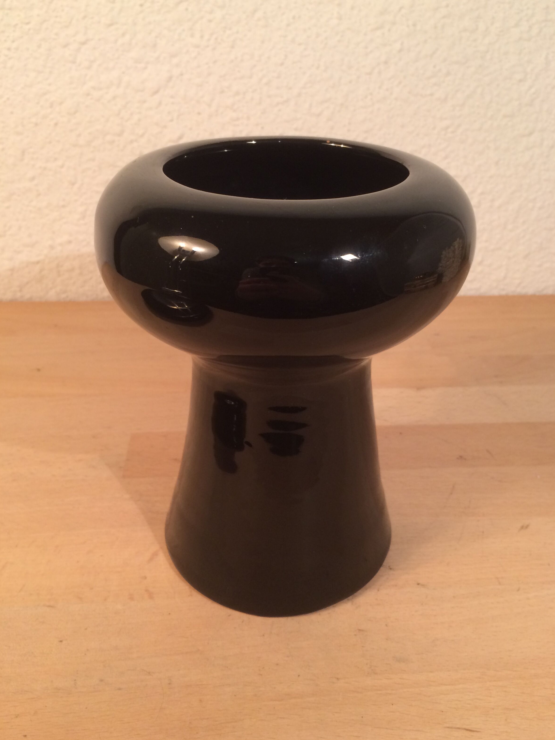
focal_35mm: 30
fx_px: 641
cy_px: 368
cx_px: 281
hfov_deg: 46.8
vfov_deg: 60.0
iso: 64
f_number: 2.2
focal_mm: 4.15
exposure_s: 1/33
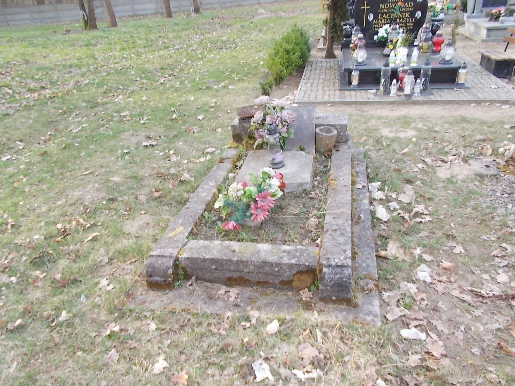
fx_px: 387
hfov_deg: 67.3
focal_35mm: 26
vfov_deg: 53.1
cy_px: 193
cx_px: 258
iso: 80
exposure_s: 1/80
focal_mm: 4.6
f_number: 3.2
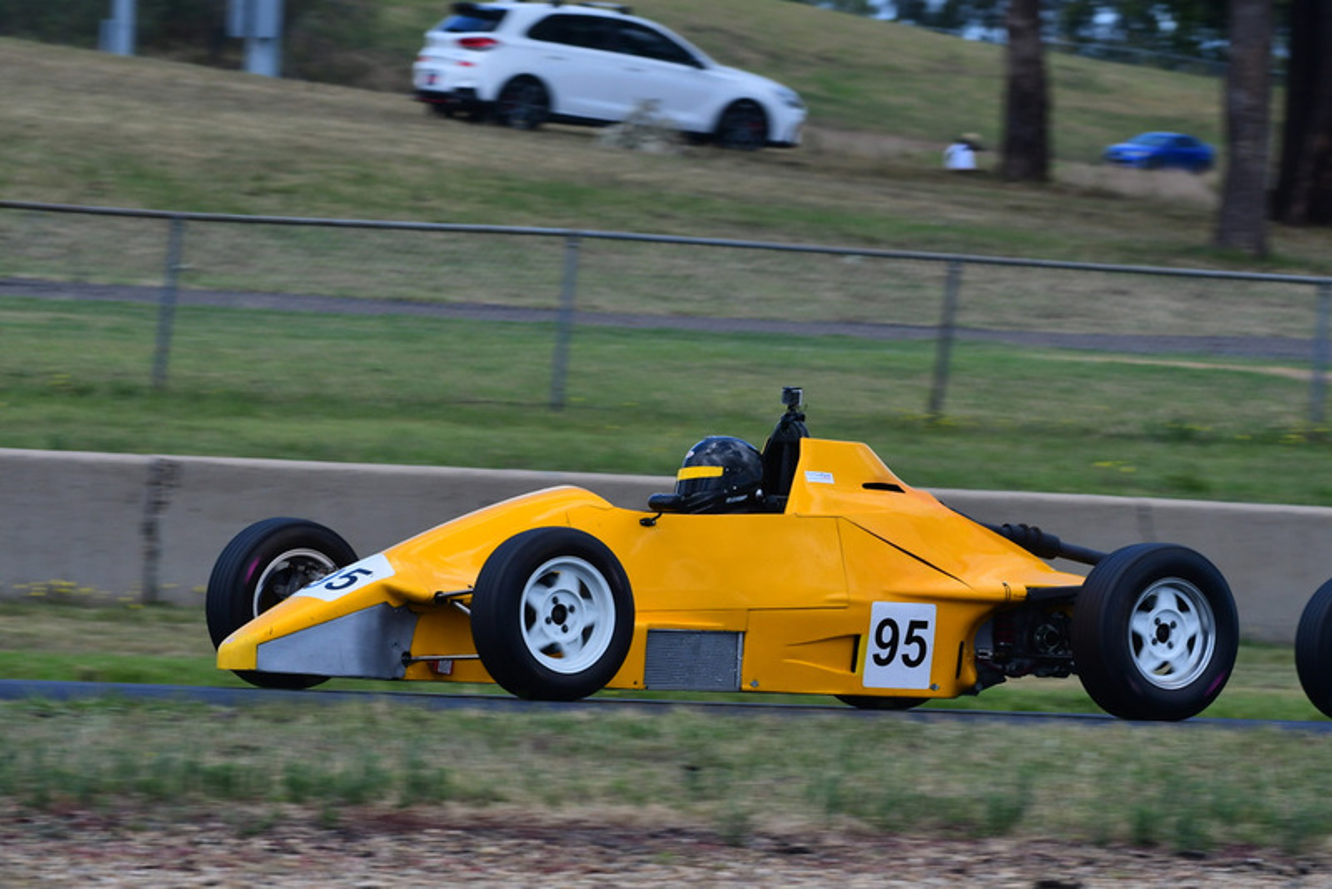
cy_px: 444
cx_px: 666
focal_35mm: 300
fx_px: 11103
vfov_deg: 4.6
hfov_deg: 6.9
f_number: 11
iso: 640
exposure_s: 1/640
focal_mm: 200
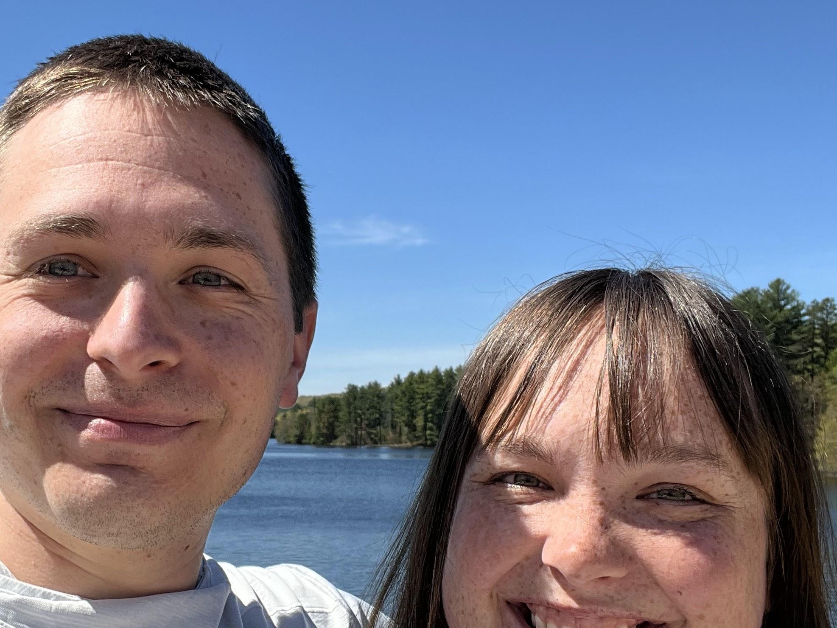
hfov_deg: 40.1
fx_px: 1137
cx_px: 311
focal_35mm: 47
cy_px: 431
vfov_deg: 30.6
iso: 32
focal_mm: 2.71
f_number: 2.2
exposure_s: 1/772
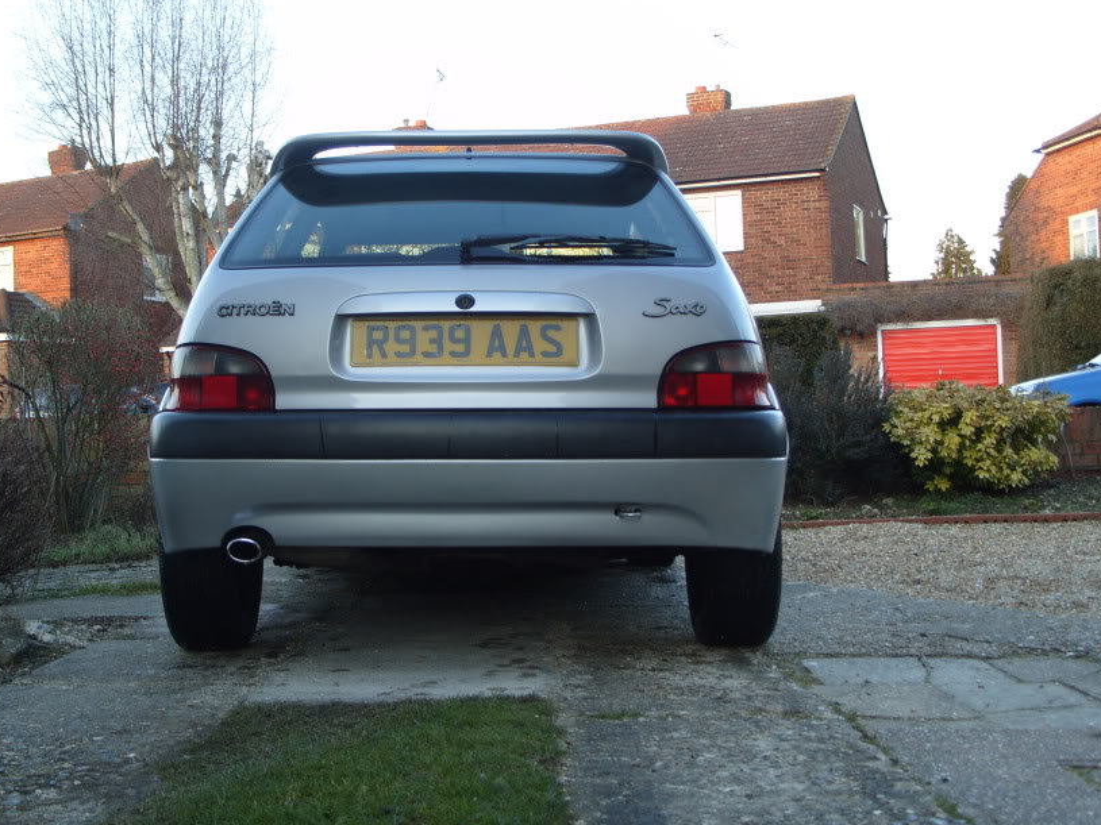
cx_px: 458
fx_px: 1399
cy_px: 383
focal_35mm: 44
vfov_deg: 32.9
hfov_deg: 42.8
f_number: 2.8
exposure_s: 1/45
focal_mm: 7.8
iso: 80
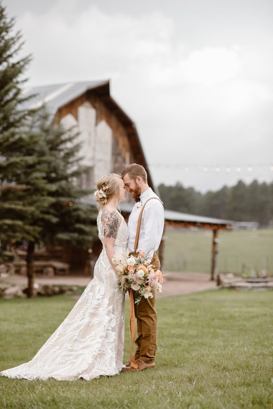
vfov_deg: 23.9
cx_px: 136
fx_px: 965
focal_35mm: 85
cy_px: 204
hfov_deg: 16.1
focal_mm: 85
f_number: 2.5
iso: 250
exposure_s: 1/2000
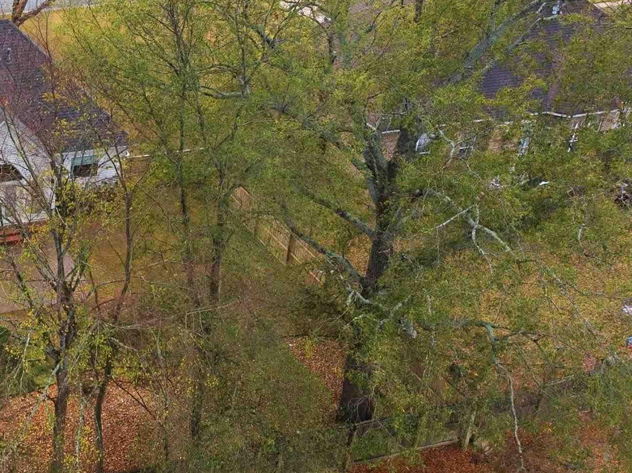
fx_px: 1022
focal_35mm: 56
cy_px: 117
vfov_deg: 25.8
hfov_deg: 30.9
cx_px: -51
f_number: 1.8
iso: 410
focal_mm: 8.7
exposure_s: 1/3200
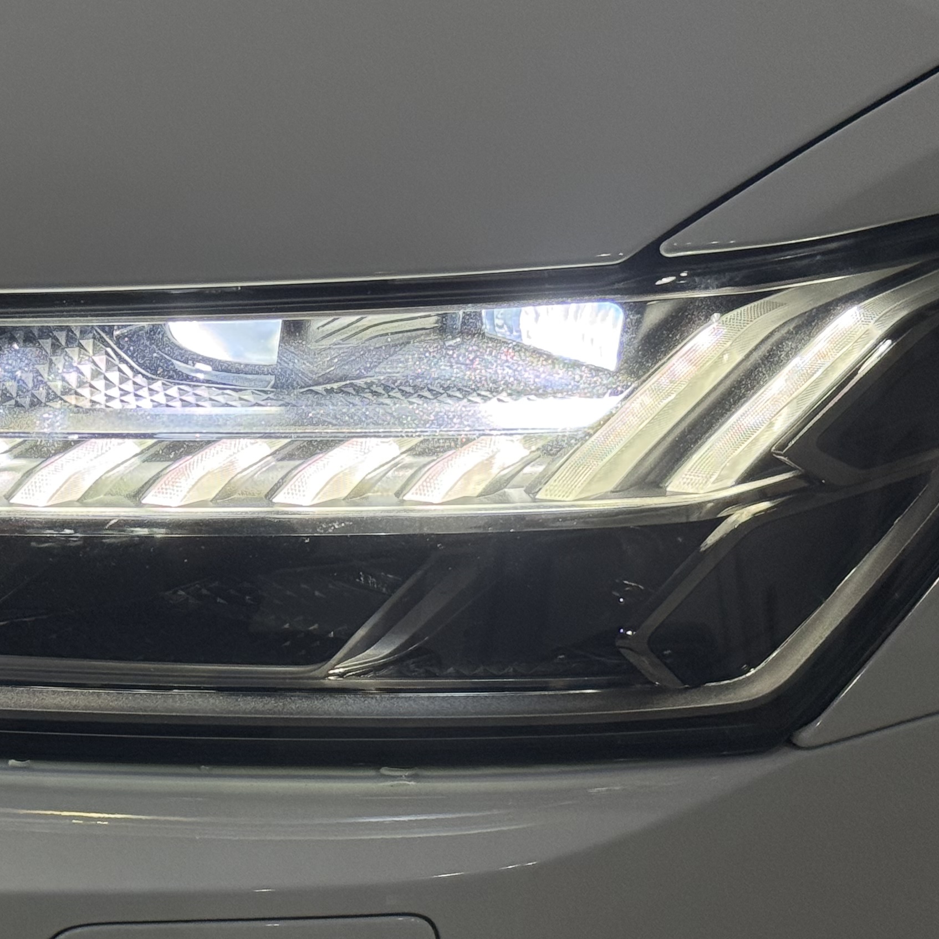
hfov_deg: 17.0
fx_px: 3100
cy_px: 444
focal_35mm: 101
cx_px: 115
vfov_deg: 17.2
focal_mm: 6.76
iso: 64
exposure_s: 1/108
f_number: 1.78
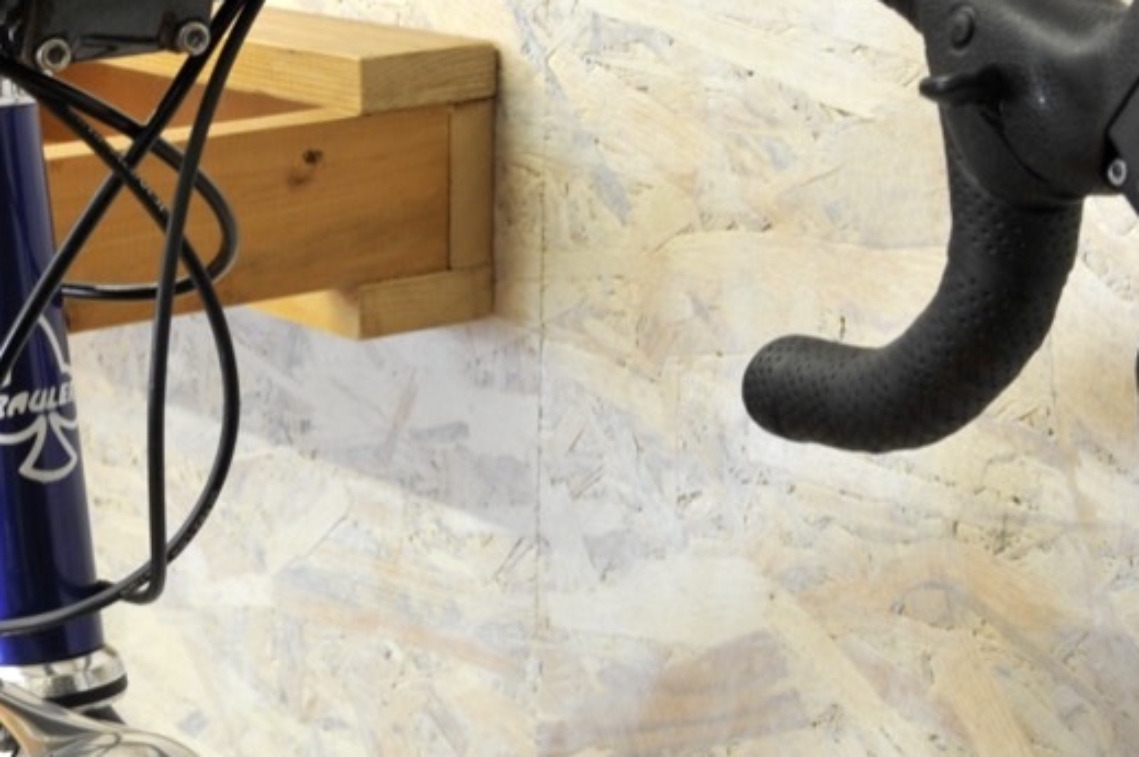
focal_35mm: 104
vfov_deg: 13.1
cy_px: 342
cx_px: 94
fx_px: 3287
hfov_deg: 19.3
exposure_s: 1/2
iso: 800
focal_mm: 45
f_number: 11
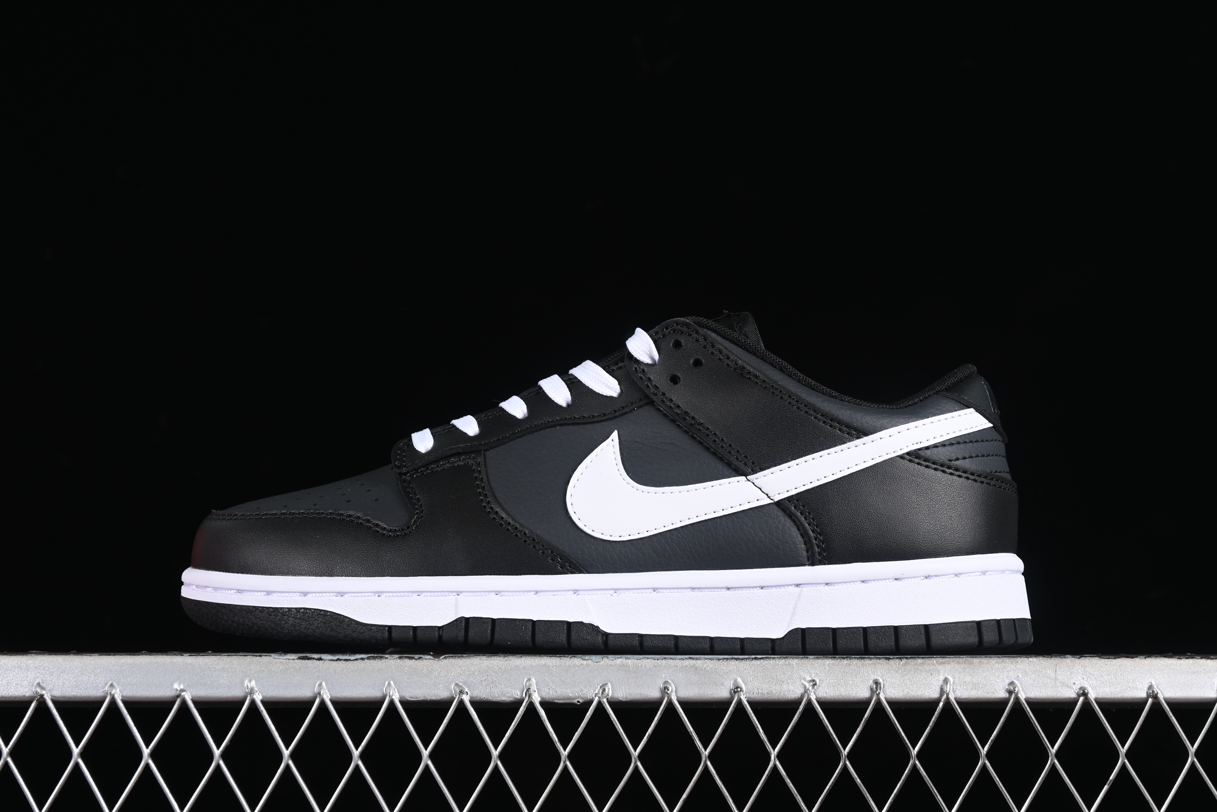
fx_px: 2535
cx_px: 608
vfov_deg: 18.2
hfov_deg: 27.0
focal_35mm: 75
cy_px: 406
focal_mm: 50
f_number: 6.3
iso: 160
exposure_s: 1/60
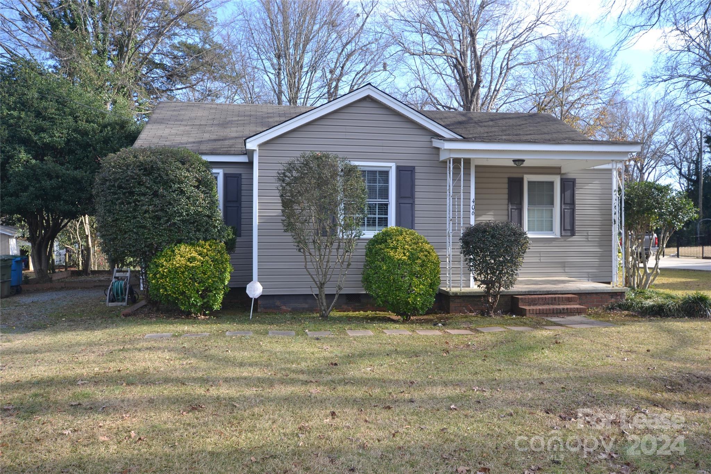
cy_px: 237
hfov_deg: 61.9
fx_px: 592
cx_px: 356
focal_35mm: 30
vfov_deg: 43.6
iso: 100
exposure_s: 1/100
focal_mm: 20
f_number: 6.3
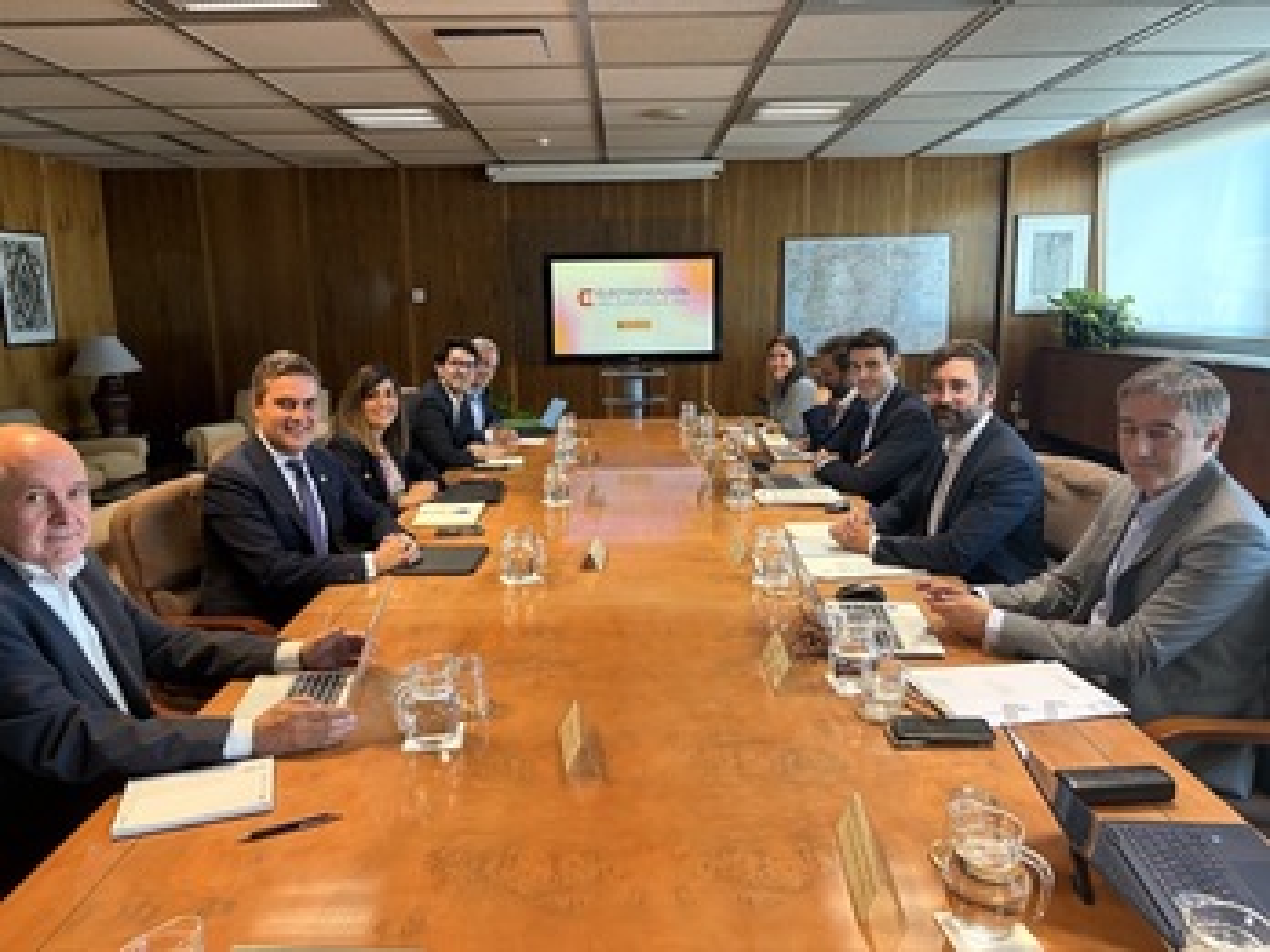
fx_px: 954
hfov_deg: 67.3
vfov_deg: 53.1
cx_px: 635
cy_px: 476
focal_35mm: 26
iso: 320
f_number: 1.6
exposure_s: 1/60
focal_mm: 5.96
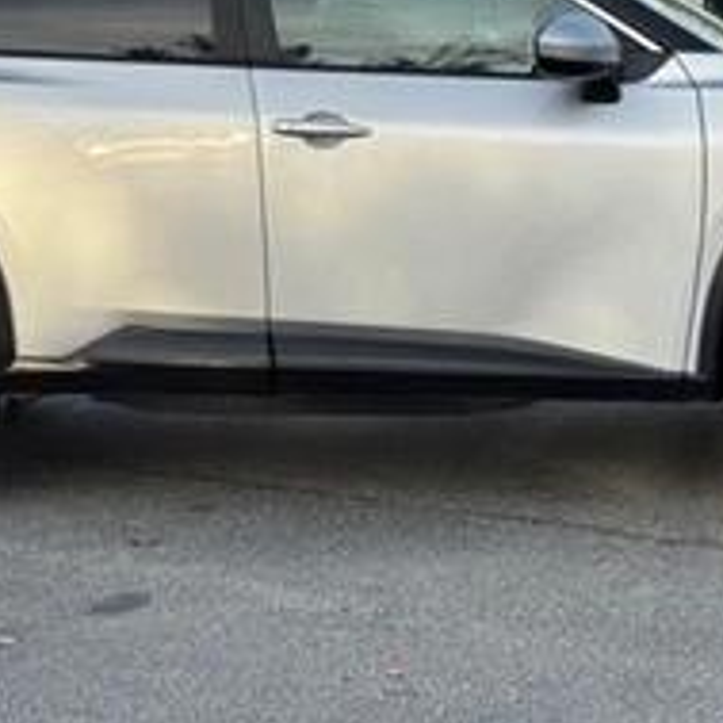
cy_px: 295
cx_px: 333
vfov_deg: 15.4
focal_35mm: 113
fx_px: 2670
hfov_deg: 15.4
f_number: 1.78
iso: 64
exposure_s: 1/1490
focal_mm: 6.76
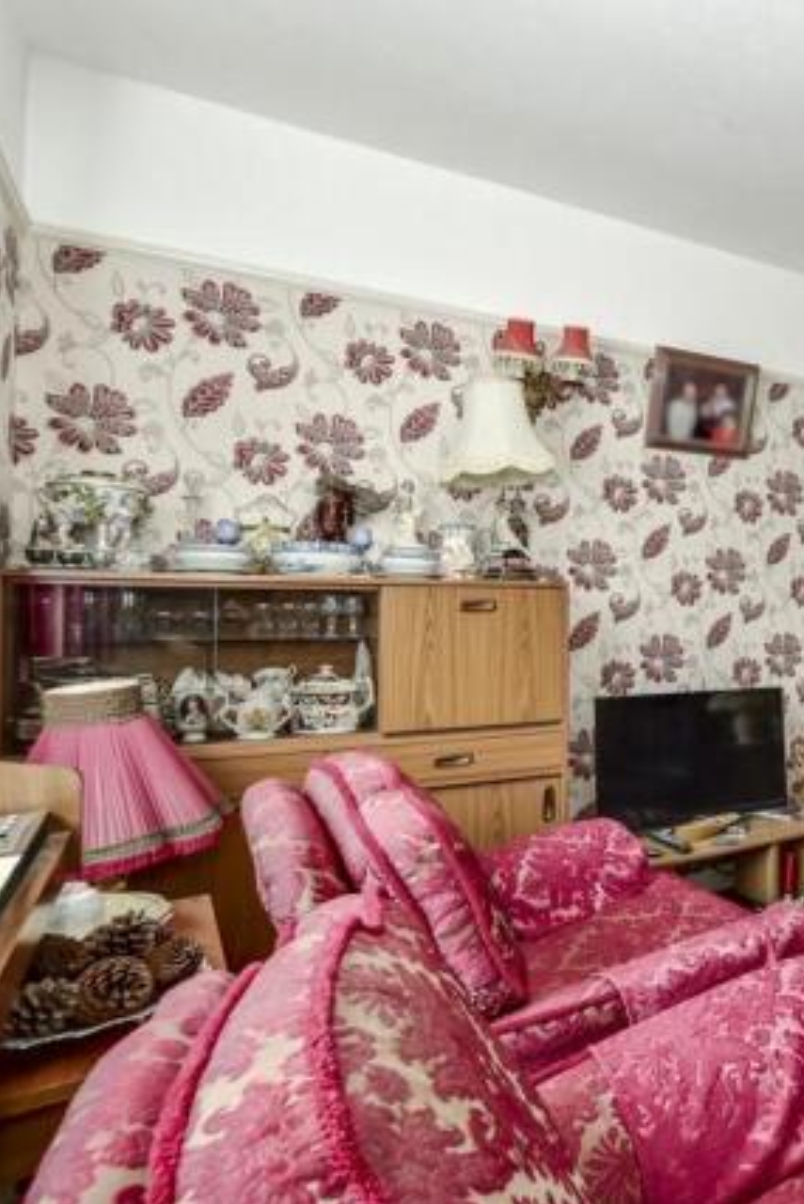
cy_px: 594
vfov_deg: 76.1
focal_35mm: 23
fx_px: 770
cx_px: 783
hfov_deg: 47.1
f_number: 8
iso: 640
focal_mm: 10
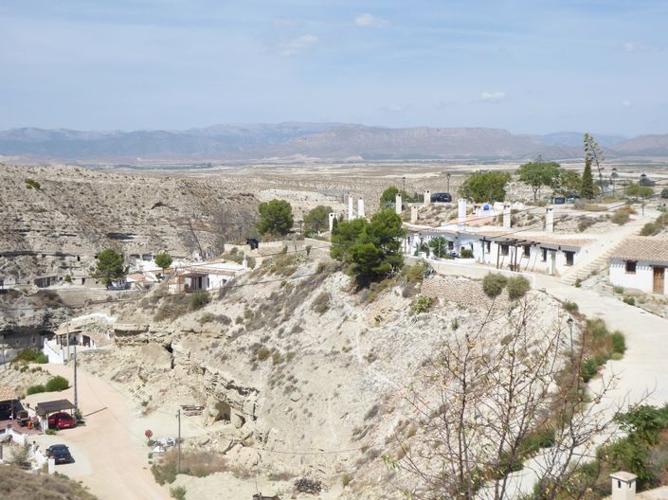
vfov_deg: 29.6
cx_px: 334
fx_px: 945
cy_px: 250
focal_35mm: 49
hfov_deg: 38.9
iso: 80
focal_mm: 8.4
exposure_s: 1/800
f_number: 4
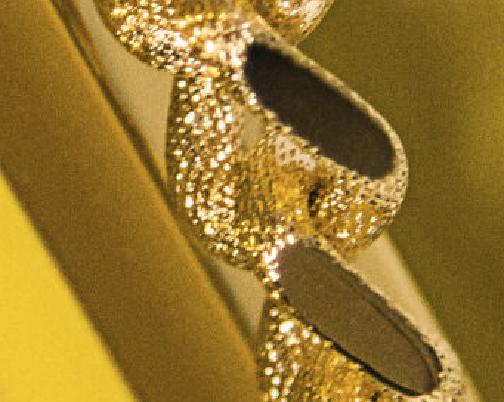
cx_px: 153
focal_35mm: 691
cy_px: 486
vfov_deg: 2.2
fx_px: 10295
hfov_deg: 2.8
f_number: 4
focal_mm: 98
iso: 1000
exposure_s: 1/80
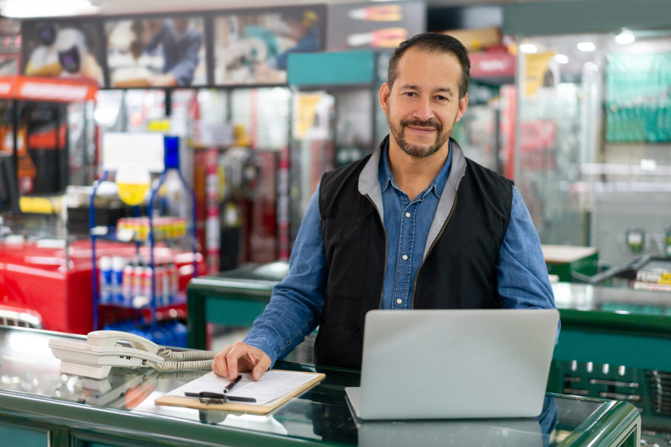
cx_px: 336
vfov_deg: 24.6
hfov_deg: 36.3
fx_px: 1025
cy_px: 224
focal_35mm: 55
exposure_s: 1/160
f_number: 1.8
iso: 1000
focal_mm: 55
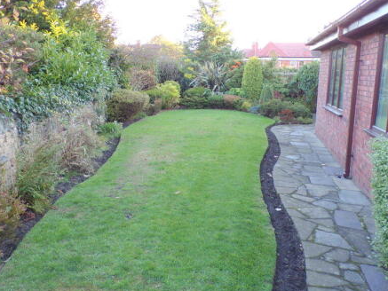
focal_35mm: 32
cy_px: 128
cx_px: 179
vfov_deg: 44.1
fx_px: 359
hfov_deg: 56.7
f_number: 3
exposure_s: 1/34
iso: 80
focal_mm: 4.3
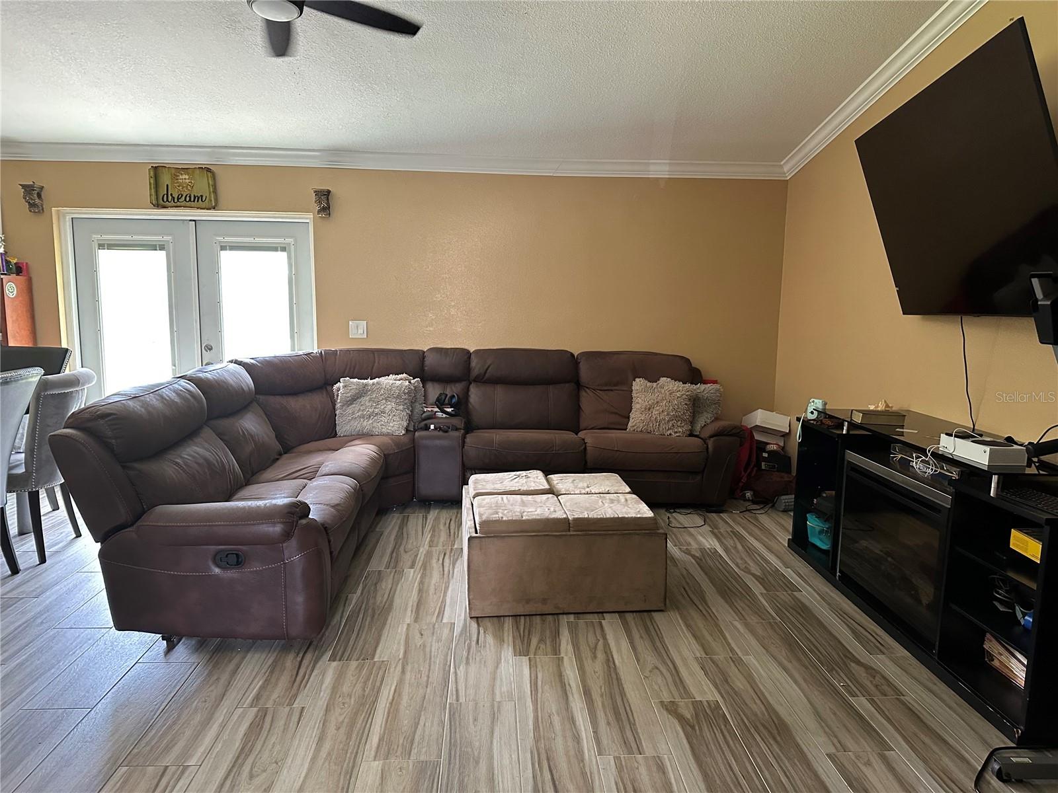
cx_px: 529
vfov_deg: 56.8
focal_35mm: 24
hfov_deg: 71.6
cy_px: 396
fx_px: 734
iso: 500
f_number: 1.78
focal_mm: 6.86
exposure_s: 1/60
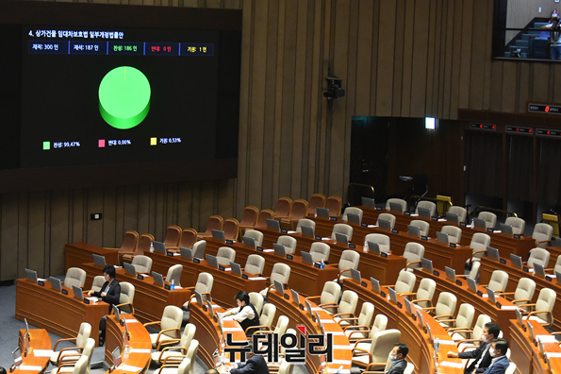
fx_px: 1339
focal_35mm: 86
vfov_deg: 15.9
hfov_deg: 23.7
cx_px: 276
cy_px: 183
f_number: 4.5
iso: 8000
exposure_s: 1/250
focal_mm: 80
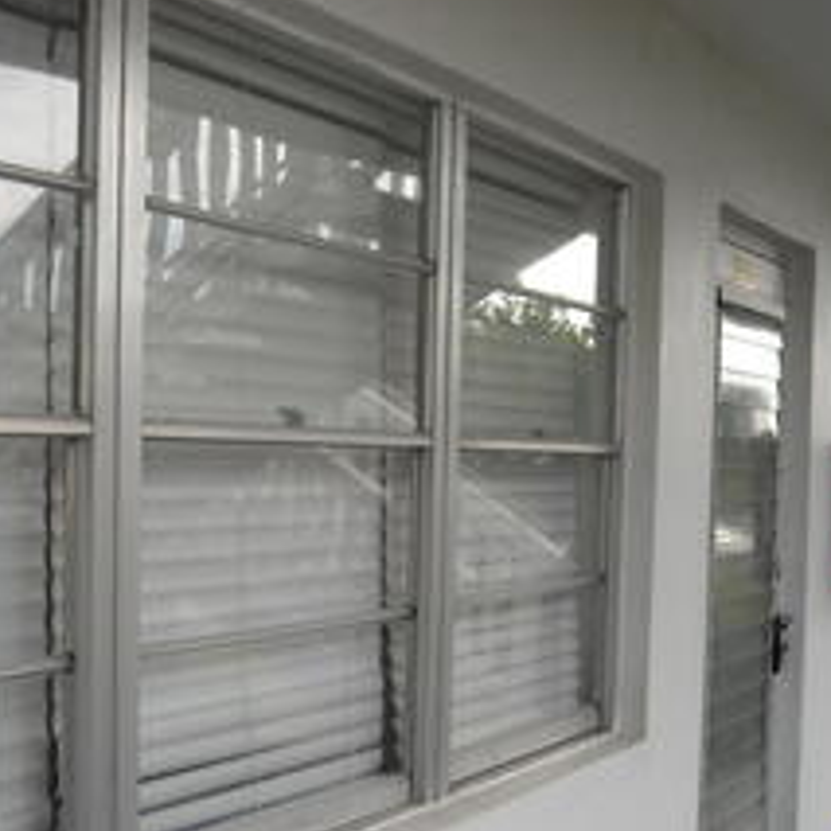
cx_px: 293
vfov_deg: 29.3
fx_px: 1575
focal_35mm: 58
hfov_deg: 29.4
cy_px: 554
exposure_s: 1/218
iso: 64
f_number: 2.8
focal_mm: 5.7
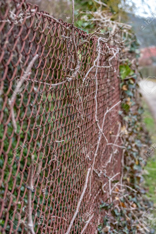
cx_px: 78
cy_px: 117
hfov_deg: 18.2
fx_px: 487
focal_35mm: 75
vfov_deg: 27.0
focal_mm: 75
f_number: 8
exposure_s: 1/80
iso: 2000
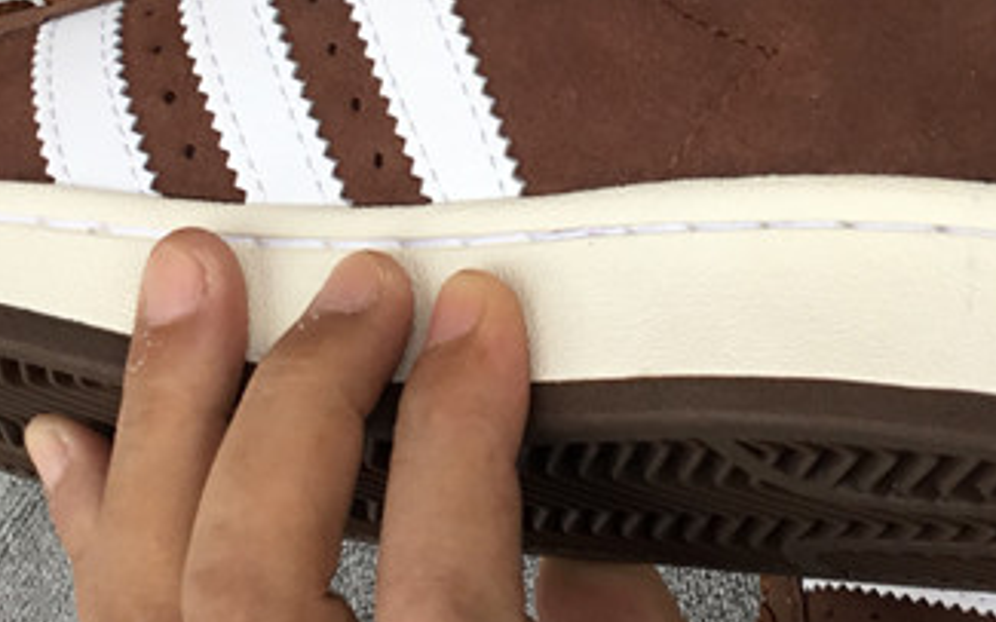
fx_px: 2470
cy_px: -47
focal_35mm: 91
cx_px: 496
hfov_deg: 22.8
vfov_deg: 14.1
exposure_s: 1/100
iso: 32
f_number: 2.4
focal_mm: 3.3
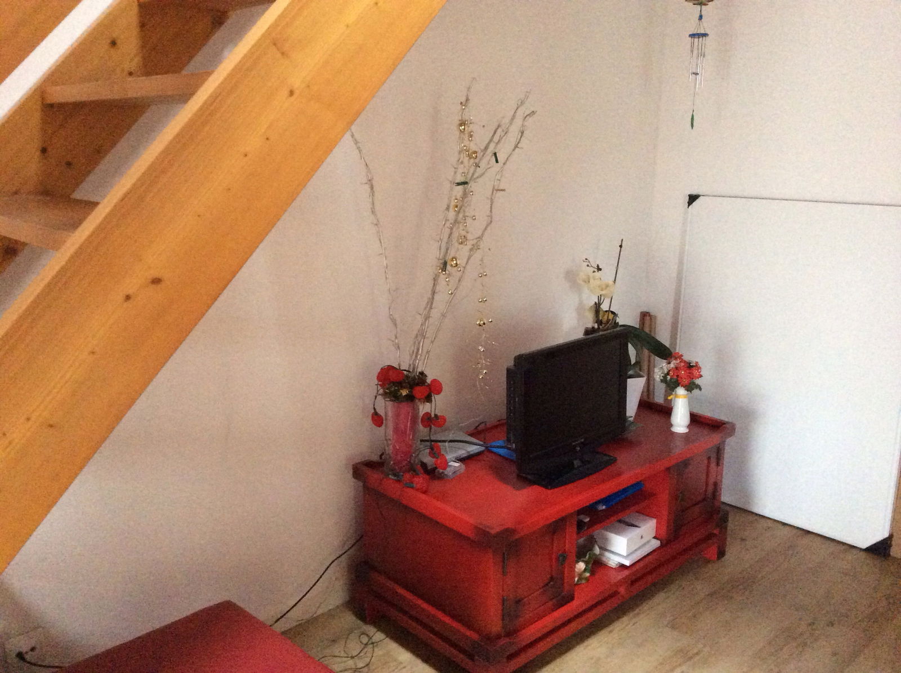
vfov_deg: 42.8
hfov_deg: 55.4
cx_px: 450
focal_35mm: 33
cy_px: 336
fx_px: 858
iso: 500
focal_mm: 3.3
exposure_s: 1/15
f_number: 2.4
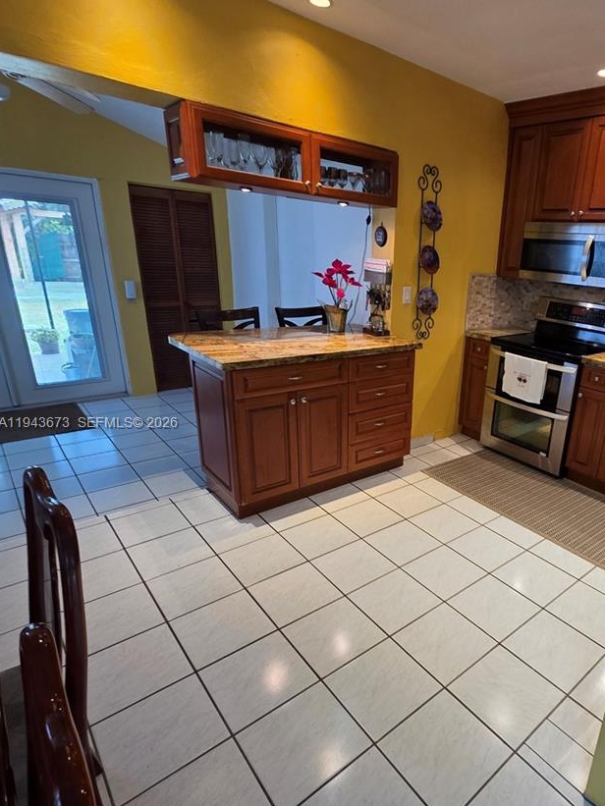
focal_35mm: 19
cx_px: 438
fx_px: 443
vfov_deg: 84.6
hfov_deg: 65.4
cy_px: 424
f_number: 1.9
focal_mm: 2.2
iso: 200
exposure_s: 1/60
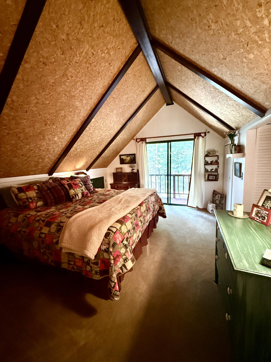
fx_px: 146
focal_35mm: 14
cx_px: 136
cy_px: 181
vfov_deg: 102.1
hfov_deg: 85.7
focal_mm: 2.22
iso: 1000
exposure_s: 1/60
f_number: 2.2
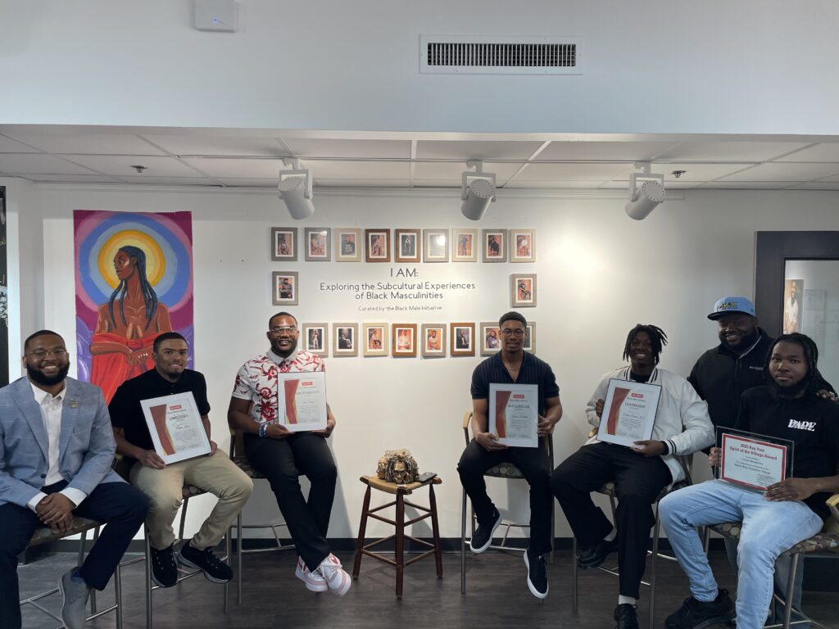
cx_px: 420
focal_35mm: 26
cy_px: 314
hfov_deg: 67.3
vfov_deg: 53.1
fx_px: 630
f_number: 1.6
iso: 64
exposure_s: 1/120
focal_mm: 4.2
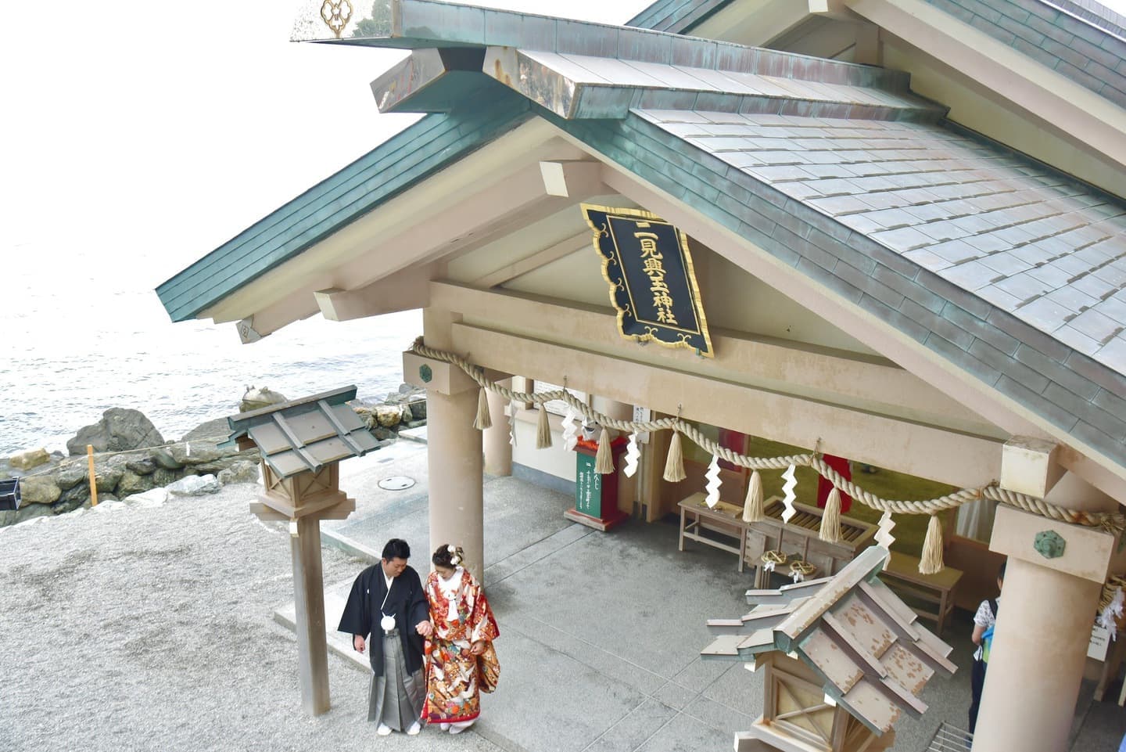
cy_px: 376
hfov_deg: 60.3
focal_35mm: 31
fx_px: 970
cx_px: 563
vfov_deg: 42.4
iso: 2000
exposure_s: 1/160
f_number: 8
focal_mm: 31
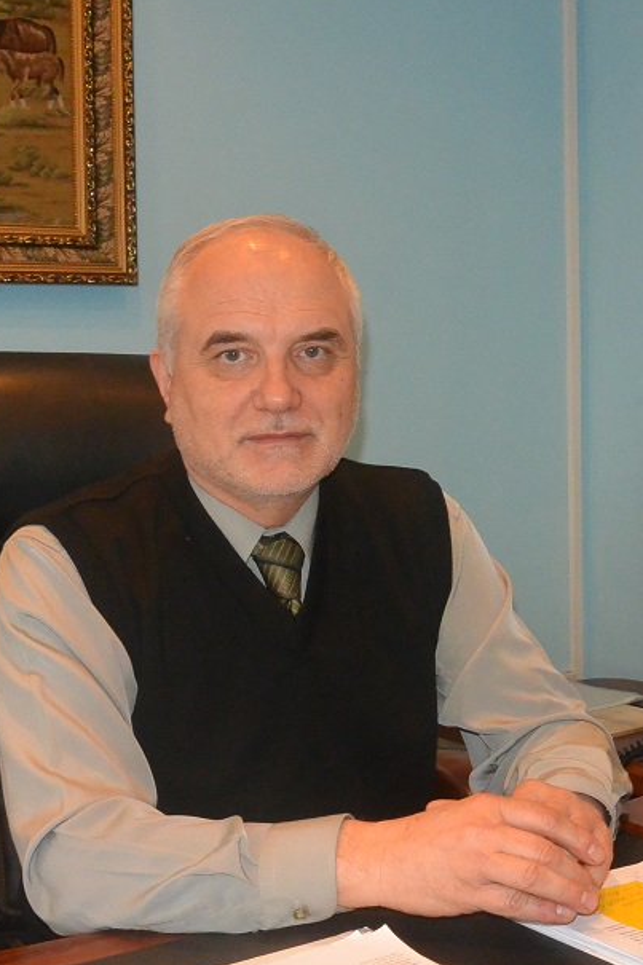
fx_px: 1287
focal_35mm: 48
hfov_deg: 28.0
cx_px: 394
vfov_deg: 41.1
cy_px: 519
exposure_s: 1/60
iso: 1600
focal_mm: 11
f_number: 3.5
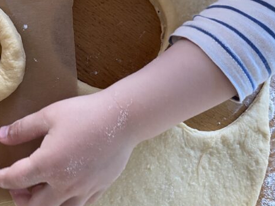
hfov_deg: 42.5
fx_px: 342
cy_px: 53
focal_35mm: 43
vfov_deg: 33.0
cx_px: 69
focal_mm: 4.25
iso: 160
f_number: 1.8
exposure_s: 1/60
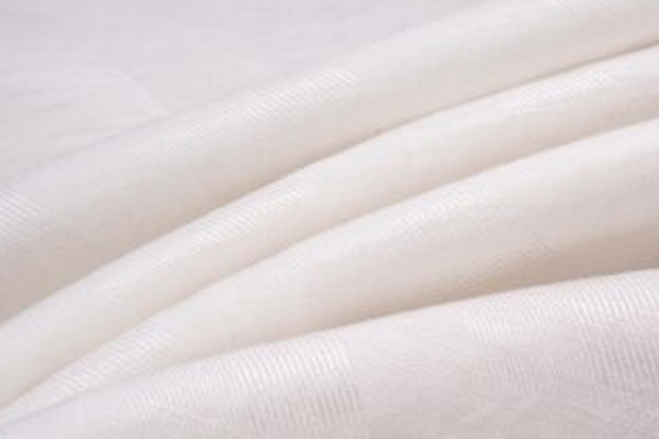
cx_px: 443
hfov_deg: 19.4
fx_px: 1921
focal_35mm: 105
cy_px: 220
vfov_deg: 13.0
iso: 100
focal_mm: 66
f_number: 16
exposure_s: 1/125
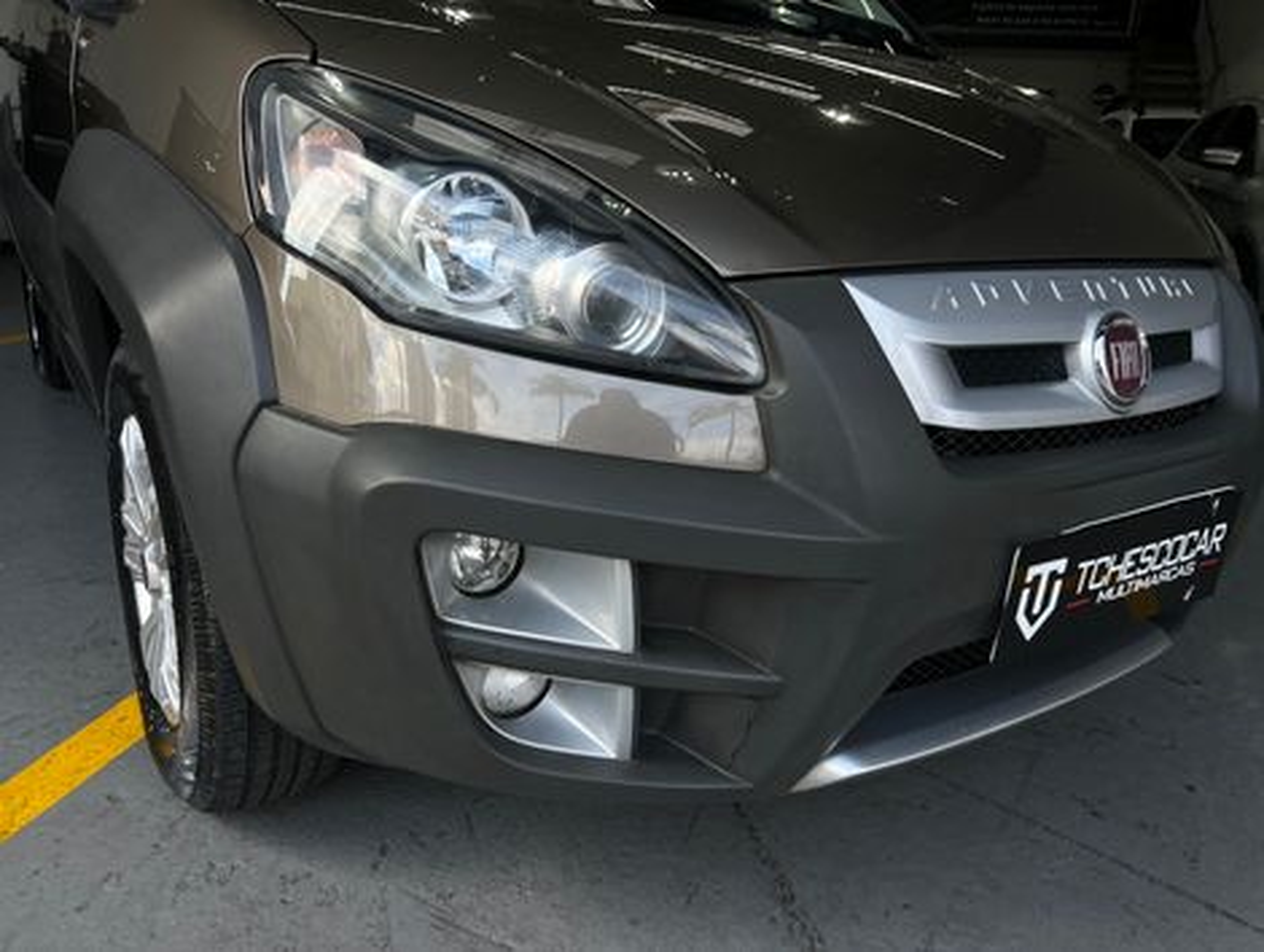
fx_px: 951
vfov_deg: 53.2
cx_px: 632
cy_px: 476
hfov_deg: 67.2
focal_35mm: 26
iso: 50
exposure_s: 1/709
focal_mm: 5.7
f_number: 1.5
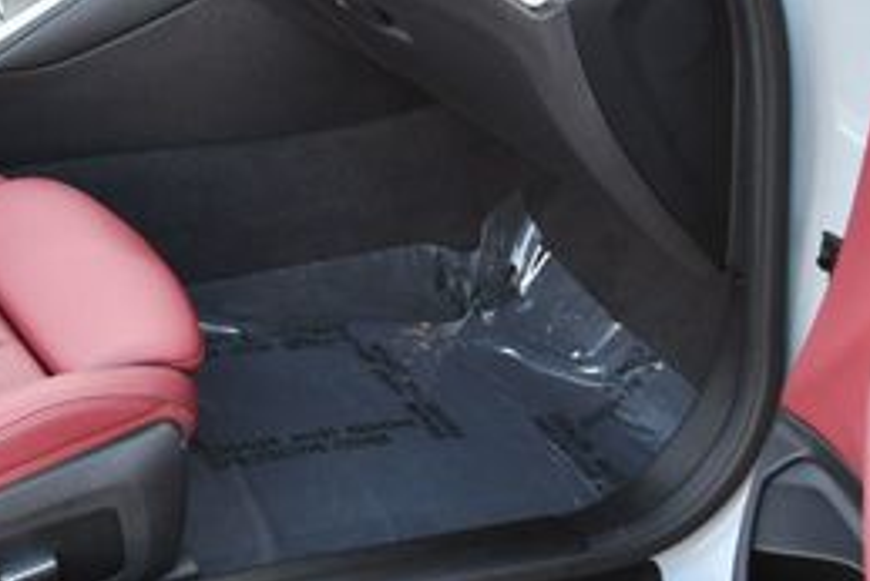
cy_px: 71
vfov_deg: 15.2
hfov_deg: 21.2
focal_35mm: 89
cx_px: -178
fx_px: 2152
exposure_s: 1/250
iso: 560
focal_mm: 18
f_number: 3.5
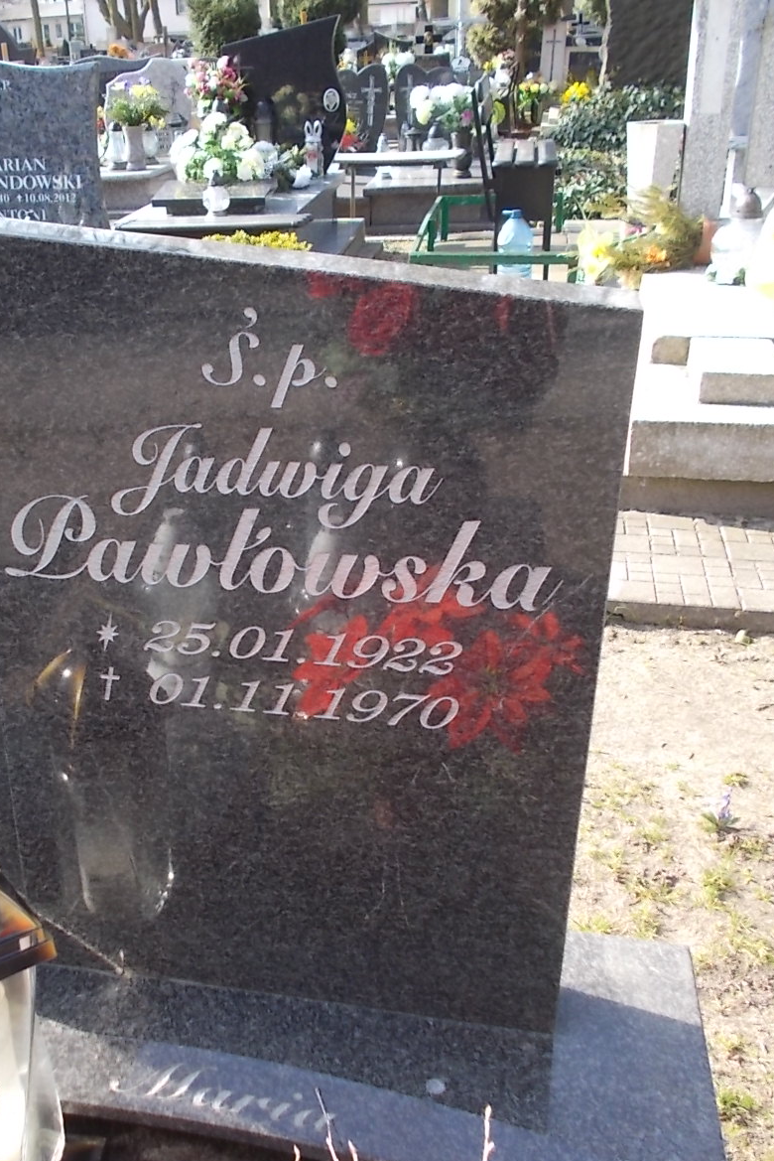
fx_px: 1192
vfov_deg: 51.9
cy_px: 572
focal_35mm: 37
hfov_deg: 35.3
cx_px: 216
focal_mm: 4.6
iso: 80
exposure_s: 1/160
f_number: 3.2
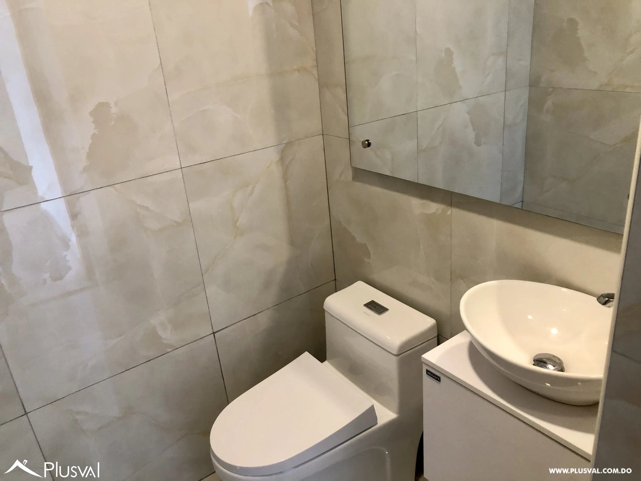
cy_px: 240
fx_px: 518
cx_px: 320
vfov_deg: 49.7
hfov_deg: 63.4
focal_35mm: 28
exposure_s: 1/15
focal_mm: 3.99
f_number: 1.8
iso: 50
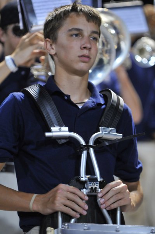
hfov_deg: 5.7
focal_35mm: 240
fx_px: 1553
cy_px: 117
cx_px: 78
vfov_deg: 8.6
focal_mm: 160
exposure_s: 1/60
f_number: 2.8
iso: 1600
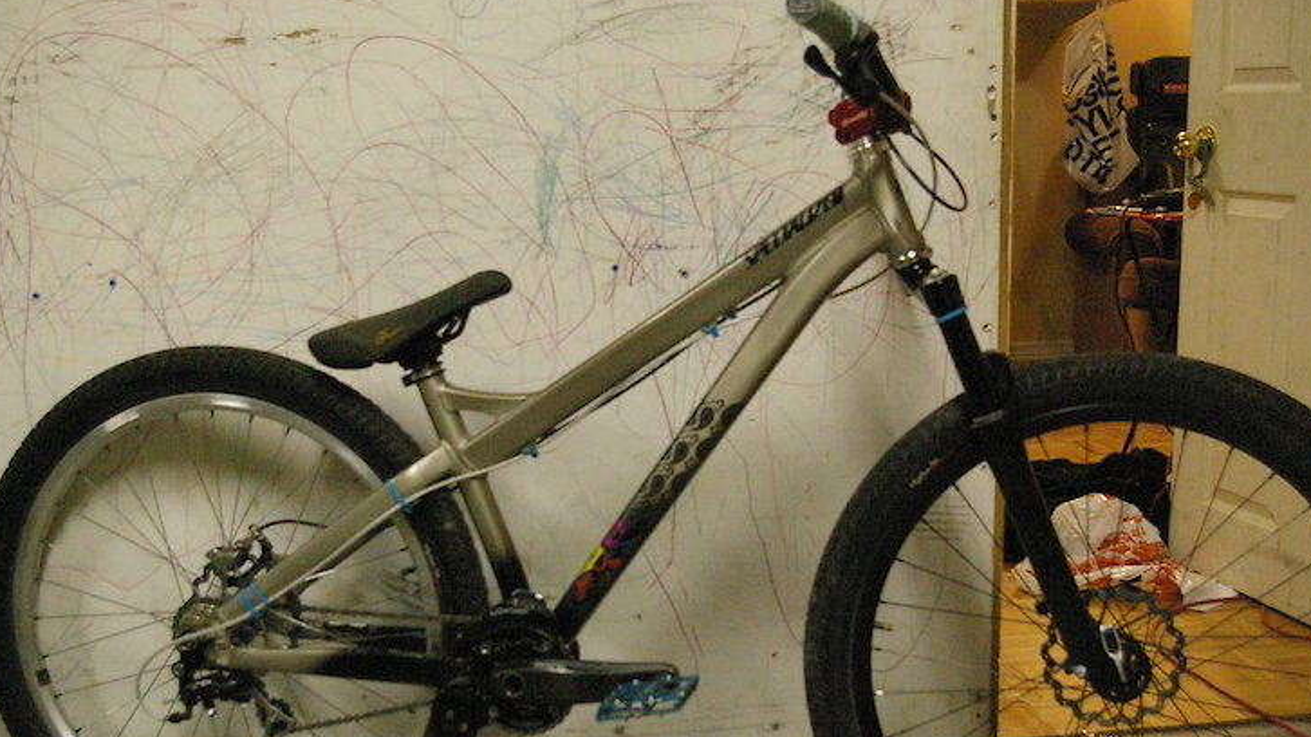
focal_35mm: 45
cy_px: 455
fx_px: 1564
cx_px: 701
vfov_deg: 26.4
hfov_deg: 45.5
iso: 3200
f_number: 4.5
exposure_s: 1/90
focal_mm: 26
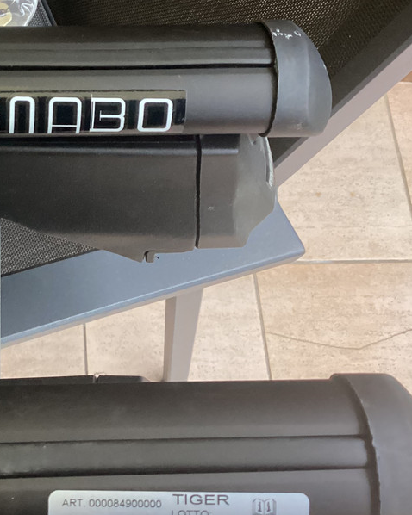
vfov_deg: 34.7
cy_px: 226
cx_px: 47
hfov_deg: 27.2
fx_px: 823
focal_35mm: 54
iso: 400
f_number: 2.4
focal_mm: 3.3
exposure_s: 1/30
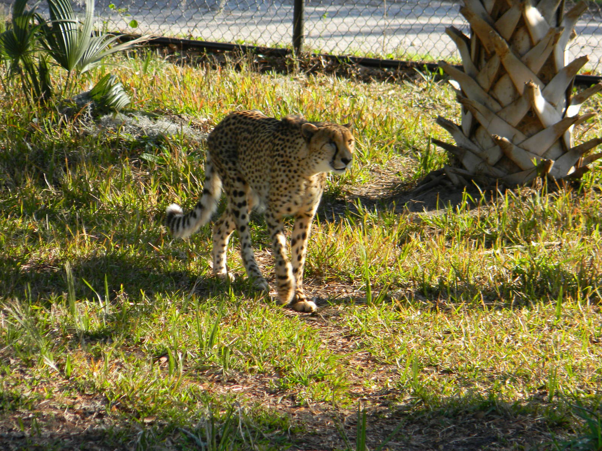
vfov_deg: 3.6
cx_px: 301
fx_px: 7200
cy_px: 226
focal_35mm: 414
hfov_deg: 4.8
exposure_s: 1/97.5
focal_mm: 75
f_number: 5.4
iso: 80
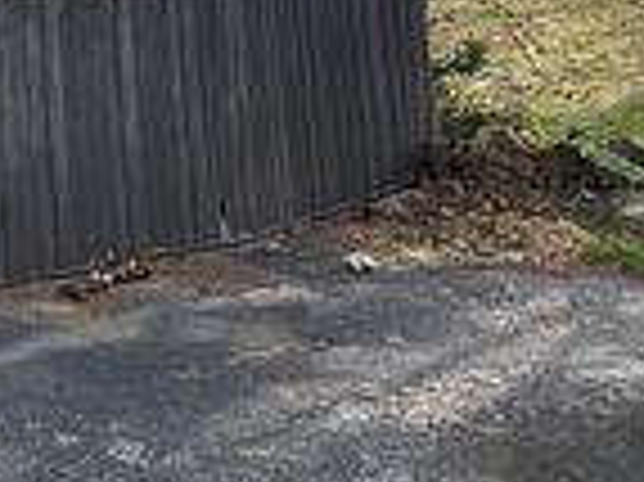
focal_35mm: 91
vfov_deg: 14.8
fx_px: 1692
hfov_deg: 18.0
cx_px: -446
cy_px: -295
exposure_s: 1/2404
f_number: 1.5
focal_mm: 5.7
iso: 50
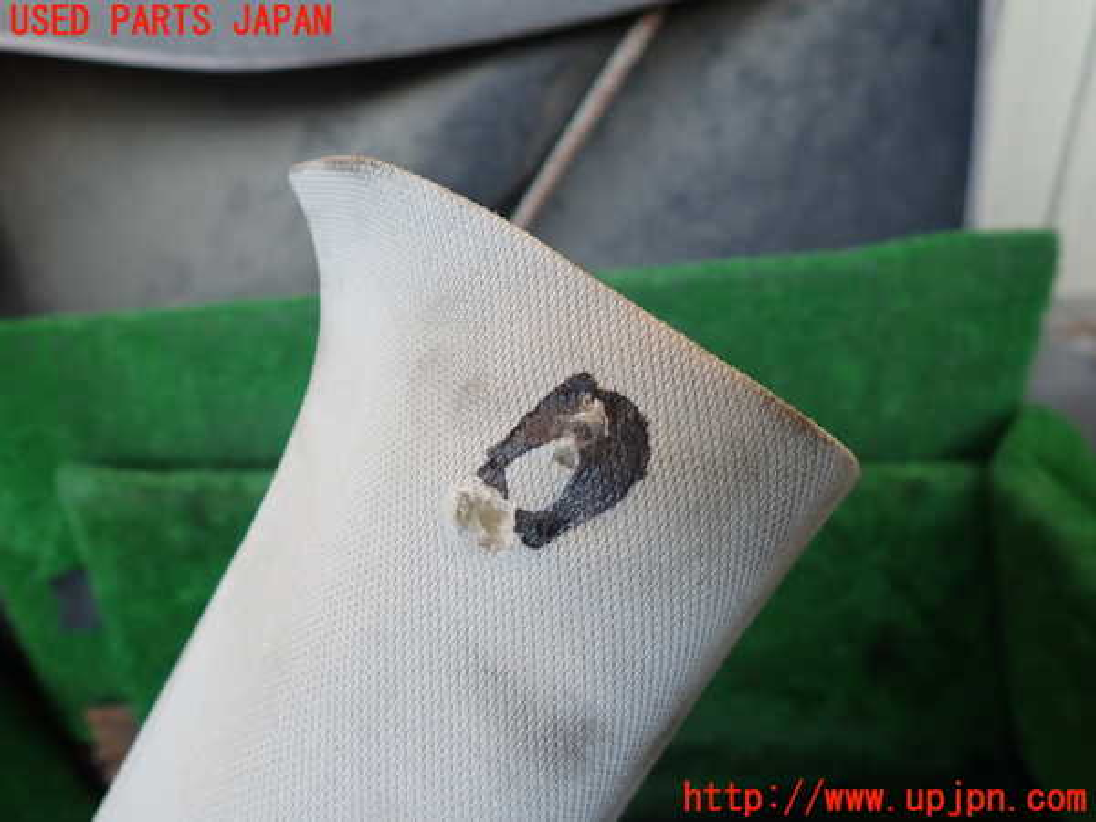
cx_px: 548
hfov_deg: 69.4
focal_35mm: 25
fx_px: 792
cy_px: 411
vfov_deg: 54.9
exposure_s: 1/60
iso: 200
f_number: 2
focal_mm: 4.5
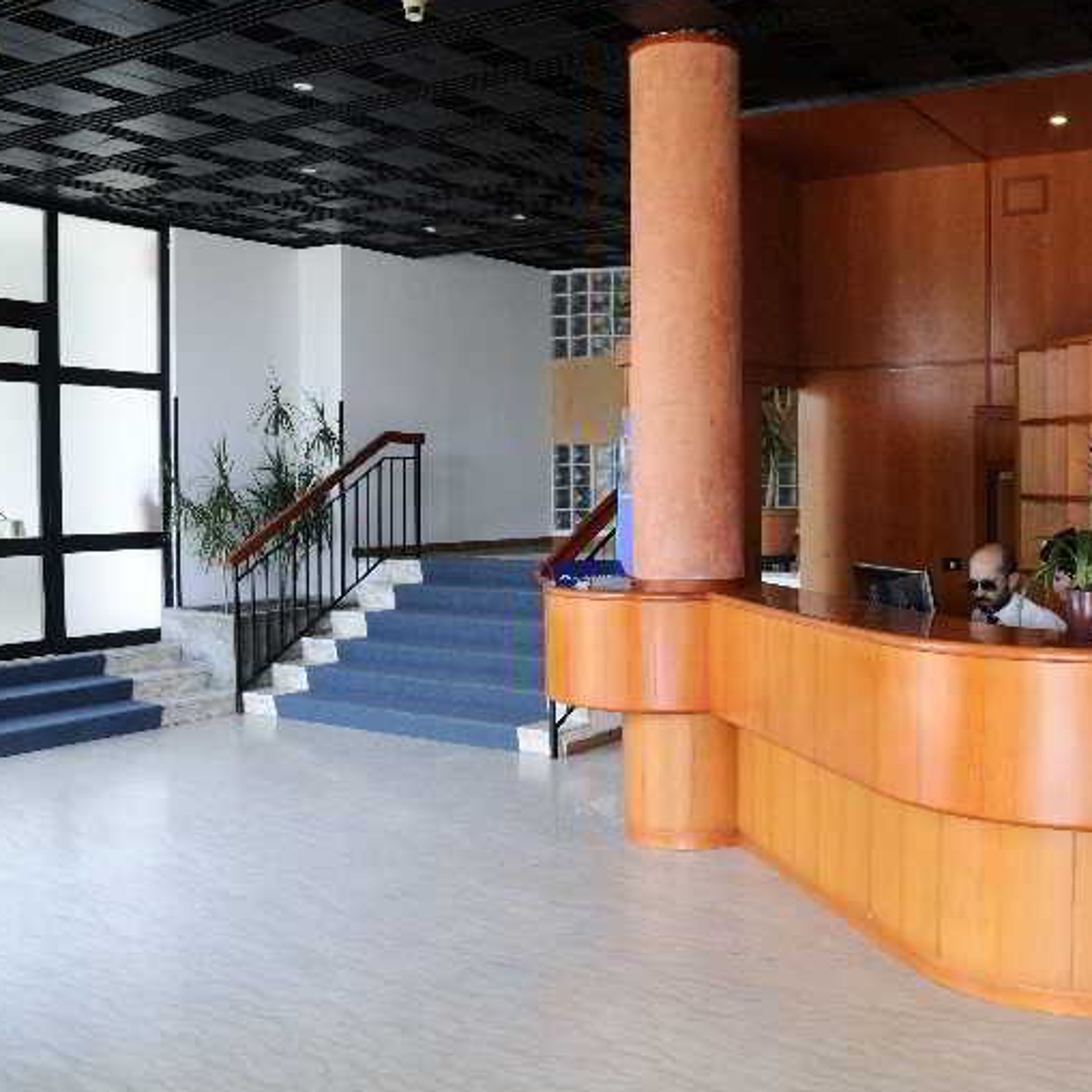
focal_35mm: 36
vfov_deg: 46.0
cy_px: 544
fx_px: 1285
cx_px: 676
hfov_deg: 45.7
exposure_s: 1/60
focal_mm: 18
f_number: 5
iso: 400
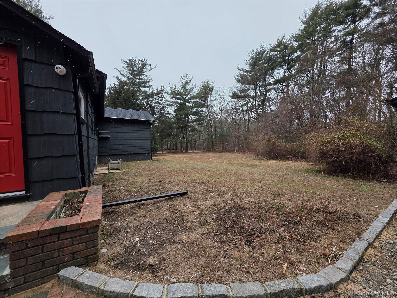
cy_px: 149
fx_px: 149
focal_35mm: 13
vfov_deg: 89.9
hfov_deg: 106.2
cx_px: 198
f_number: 1.9
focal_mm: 2.2
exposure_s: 1/120
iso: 40
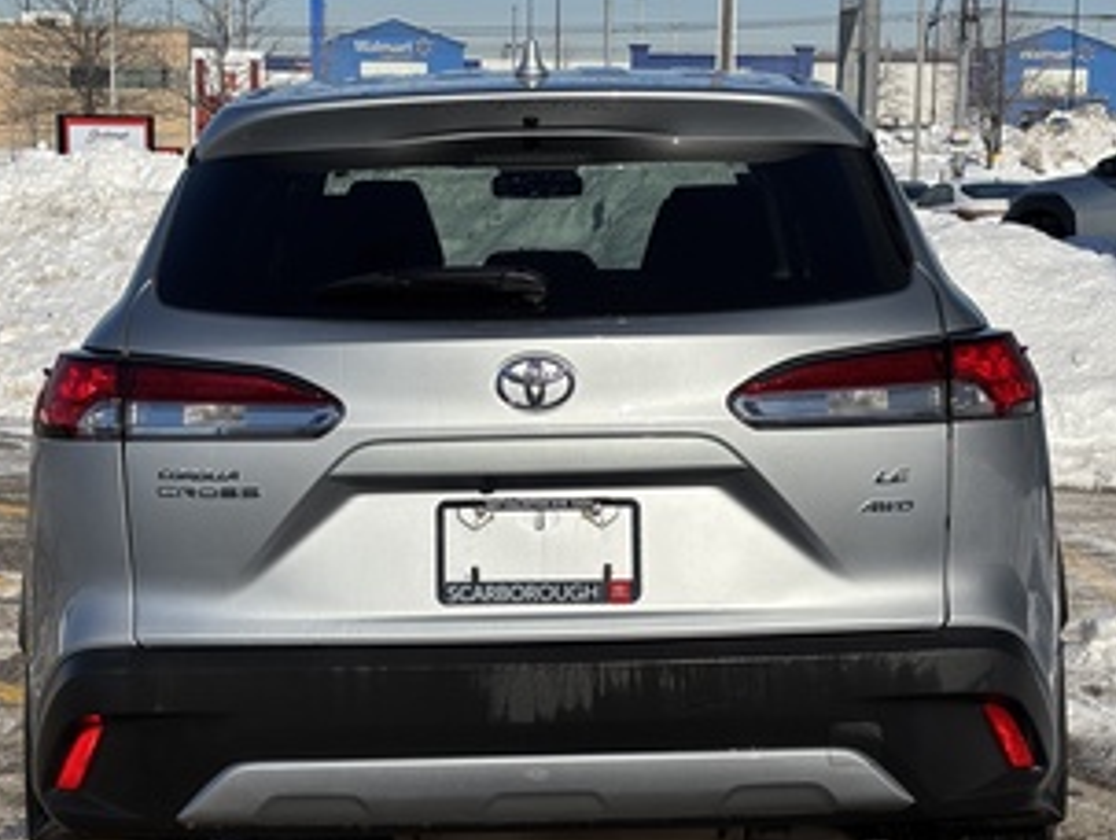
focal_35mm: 72
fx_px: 2324
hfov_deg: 27.0
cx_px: 541
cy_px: 455
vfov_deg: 20.5
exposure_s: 1/7692
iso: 40
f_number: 1.6
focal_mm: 5.96
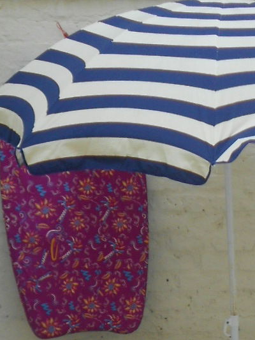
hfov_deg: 11.4
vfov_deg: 14.4
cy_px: 479
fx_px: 1267
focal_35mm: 129
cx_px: 265
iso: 80
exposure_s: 1/125
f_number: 4.2
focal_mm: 7.9
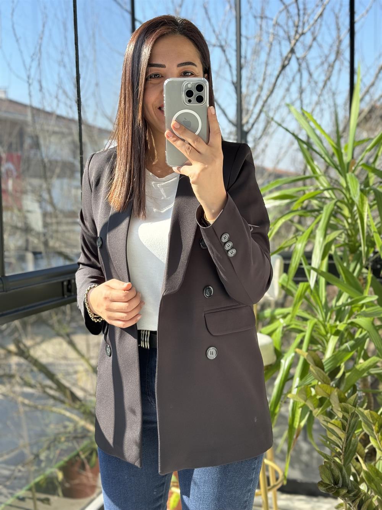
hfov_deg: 30.3
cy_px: 255
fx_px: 706
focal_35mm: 48
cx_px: 191
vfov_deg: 39.7
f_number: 1.78
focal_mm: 6.86
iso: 64
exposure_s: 1/366
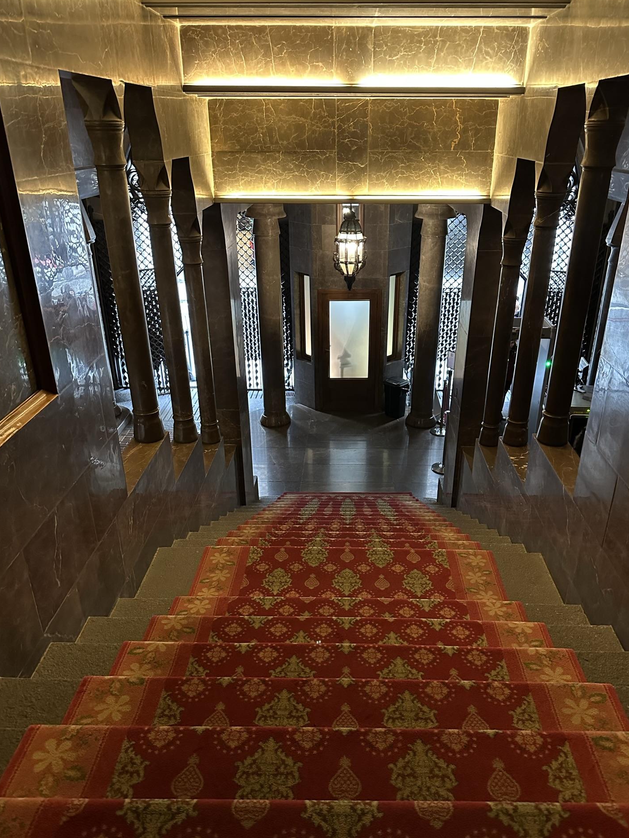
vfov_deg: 67.3
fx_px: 630
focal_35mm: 26
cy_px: 440
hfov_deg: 53.0
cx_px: 336
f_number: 1.78
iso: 800
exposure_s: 1/33
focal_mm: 6.86
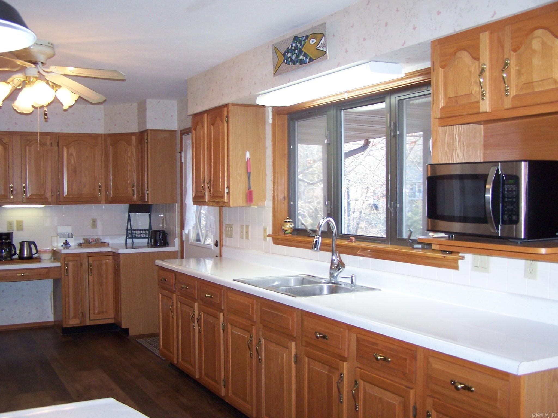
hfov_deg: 49.0
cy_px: 209
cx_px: 279
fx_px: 613
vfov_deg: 37.7
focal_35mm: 38
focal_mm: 6.3
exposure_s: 1/60
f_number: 2.8
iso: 140
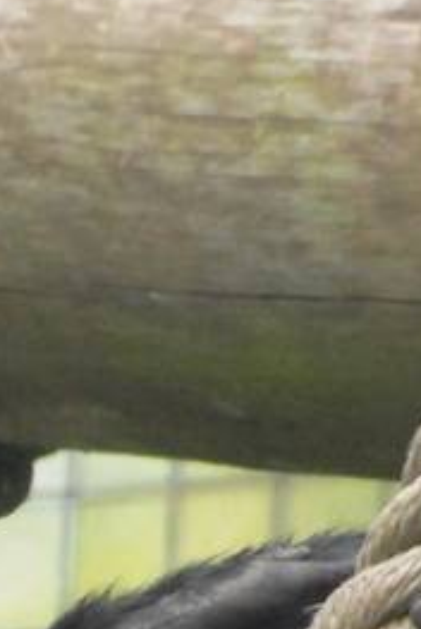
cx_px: -759
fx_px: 35076
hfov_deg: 0.7
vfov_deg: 1.0
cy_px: 1263
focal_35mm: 2005
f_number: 9
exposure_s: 1/160
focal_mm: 220
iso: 1000
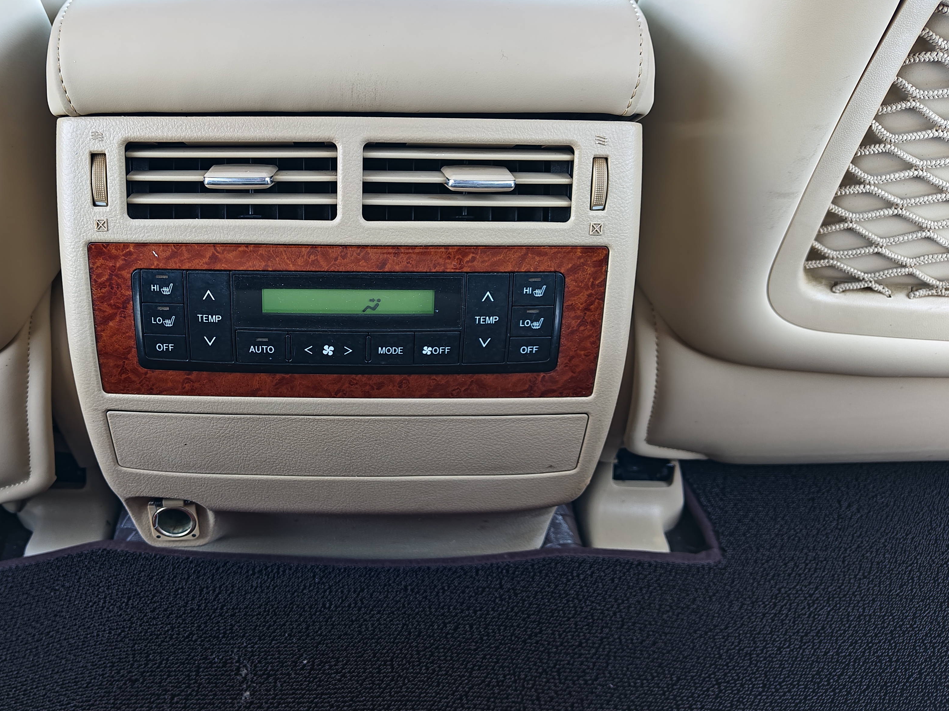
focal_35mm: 30
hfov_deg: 59.1
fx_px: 822
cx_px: 351
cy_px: 320
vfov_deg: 46.7
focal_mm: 5.56
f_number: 1.88
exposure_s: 1/20
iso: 187
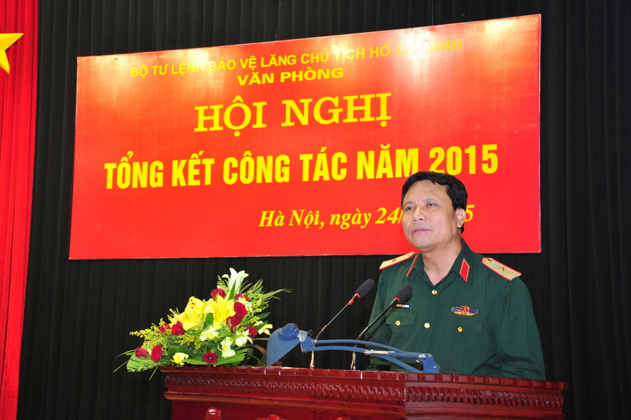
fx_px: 1103
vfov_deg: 21.5
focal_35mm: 63
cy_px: 210
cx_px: 316
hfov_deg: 31.9
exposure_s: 1/40
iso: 800
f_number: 6.3
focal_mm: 42
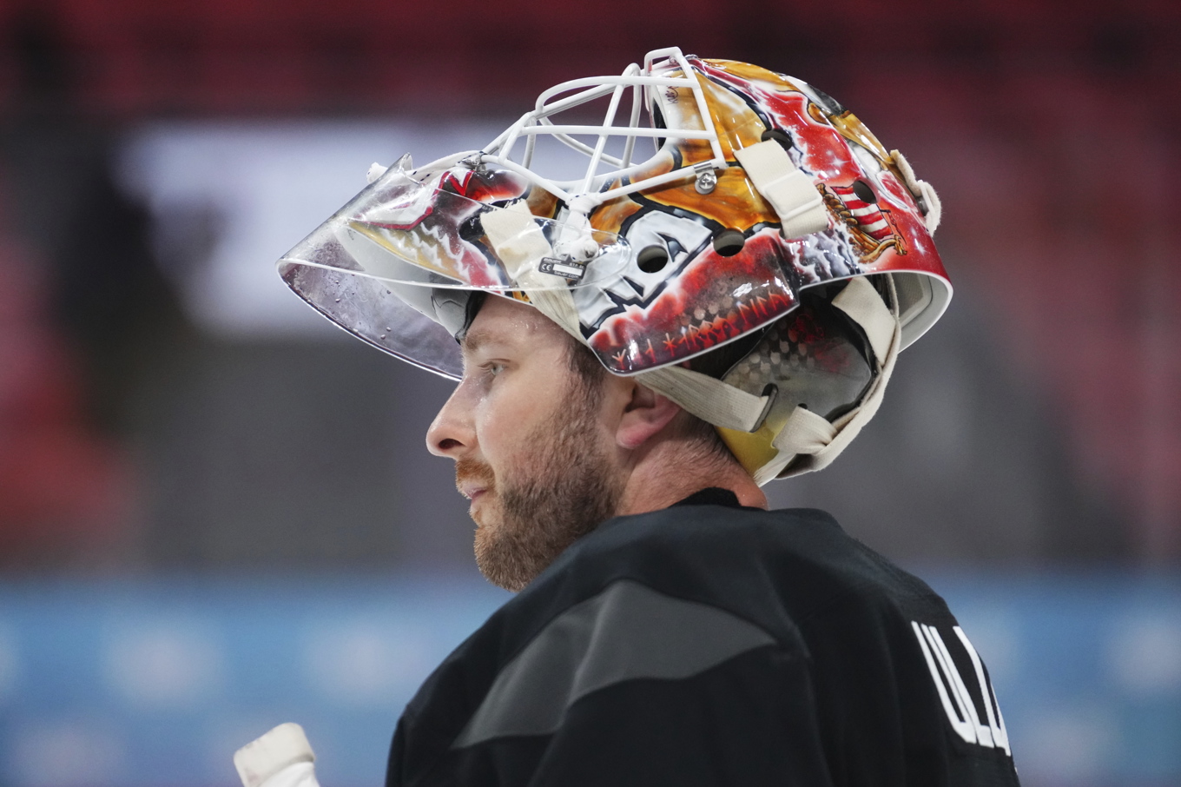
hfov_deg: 7.4
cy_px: 394
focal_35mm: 280
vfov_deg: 4.9
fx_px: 9183
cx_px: 590
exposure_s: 1/2000
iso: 5000
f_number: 4
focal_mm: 280
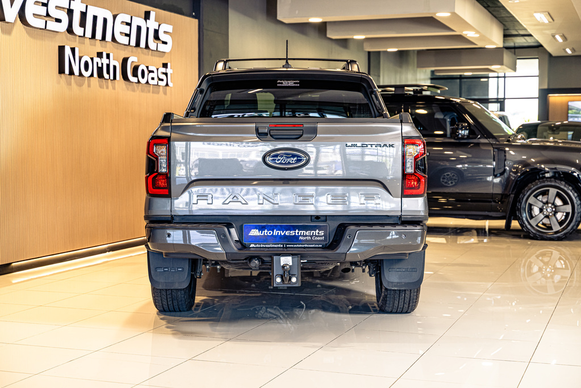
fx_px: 936
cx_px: 290
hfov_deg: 34.5
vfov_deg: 23.4
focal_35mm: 58
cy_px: 194
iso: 500
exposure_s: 1/125
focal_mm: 58
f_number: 3.5
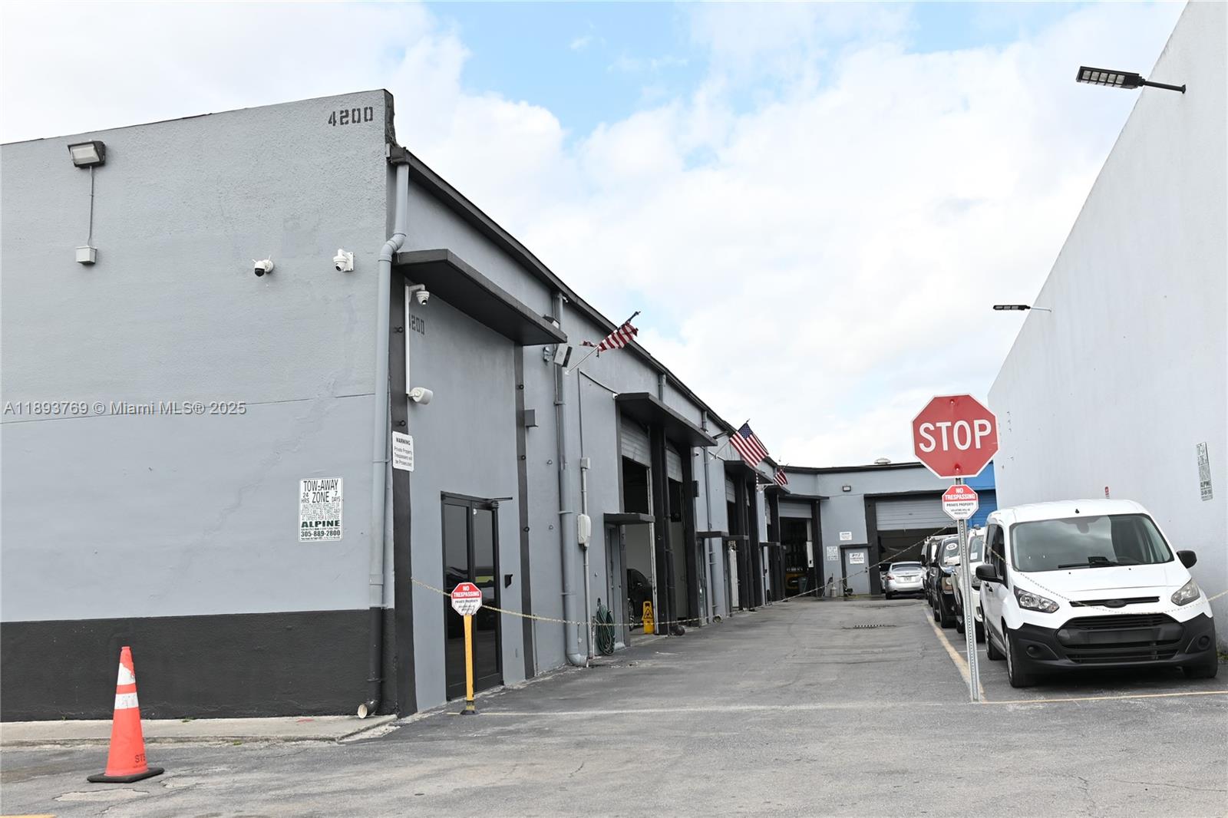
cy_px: 409
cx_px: 614
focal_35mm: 34
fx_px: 1159
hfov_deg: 55.8
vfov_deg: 38.9
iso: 100
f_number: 5
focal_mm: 23
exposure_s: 1/320
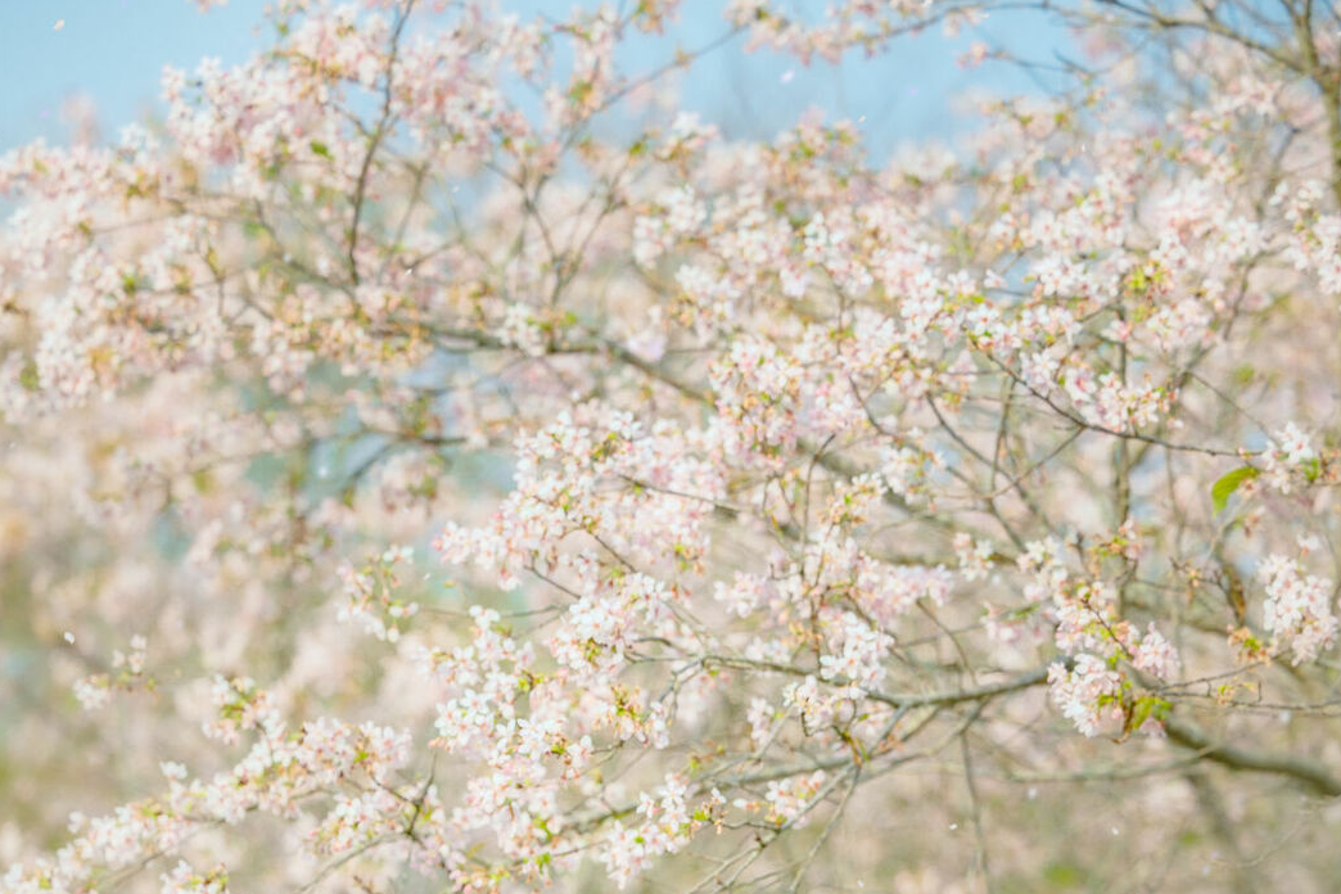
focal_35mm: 172
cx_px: 668
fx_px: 6406
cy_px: 886
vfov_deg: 7.9
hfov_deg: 11.9
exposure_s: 1/1000
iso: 100
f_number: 2.8
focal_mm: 115
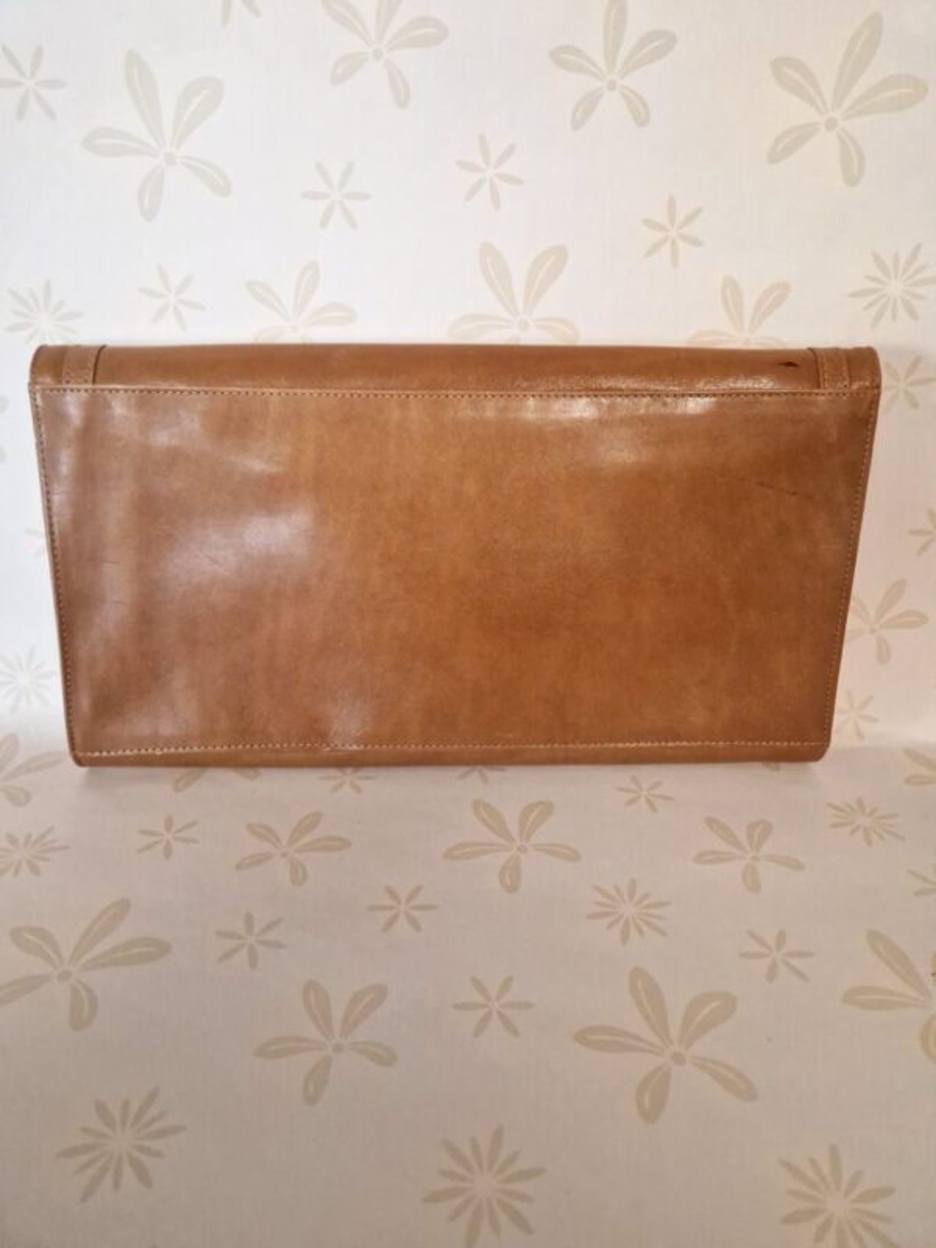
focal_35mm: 23
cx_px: 468
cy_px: 624
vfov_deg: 73.9
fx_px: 829
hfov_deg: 58.9
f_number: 1.8
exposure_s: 1/100
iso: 400
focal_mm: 5.4
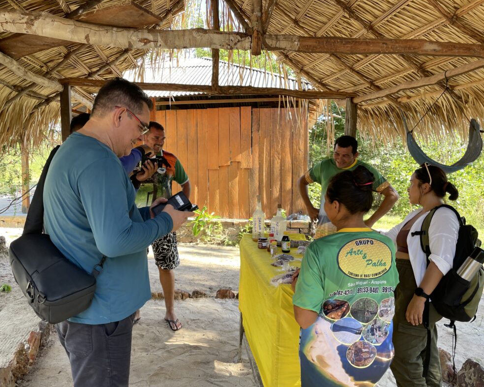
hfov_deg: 62.2
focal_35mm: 28
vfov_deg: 51.5
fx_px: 401
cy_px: 196
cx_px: 242
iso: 32
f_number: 1.6
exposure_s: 1/121
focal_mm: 4.2
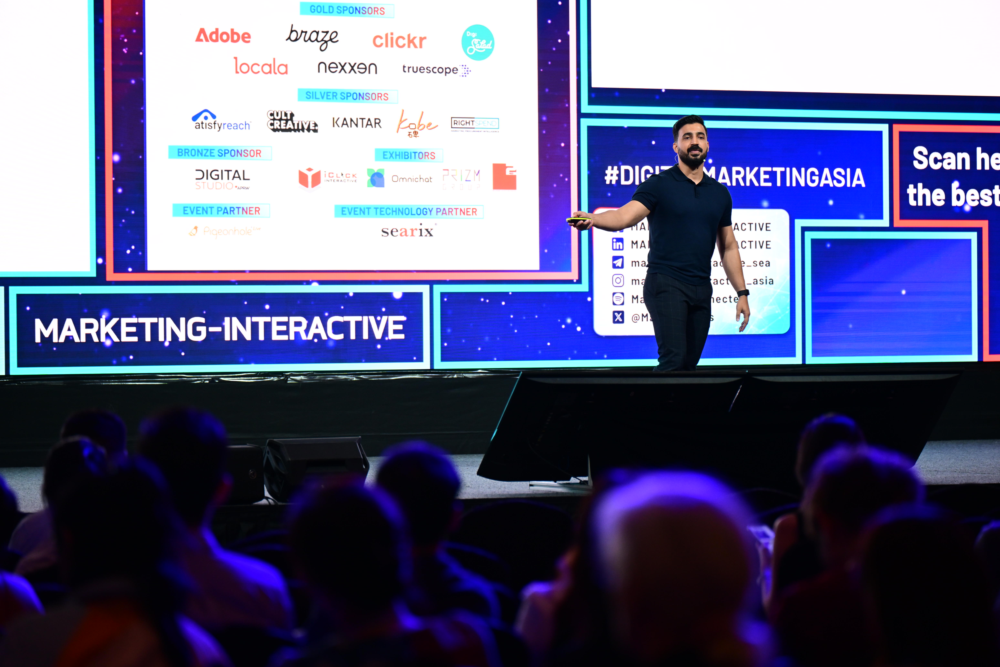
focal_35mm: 120
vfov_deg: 11.4
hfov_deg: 17.1
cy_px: 334
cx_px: 500
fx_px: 3333
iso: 1000
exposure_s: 1/250
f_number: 2.8
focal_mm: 120
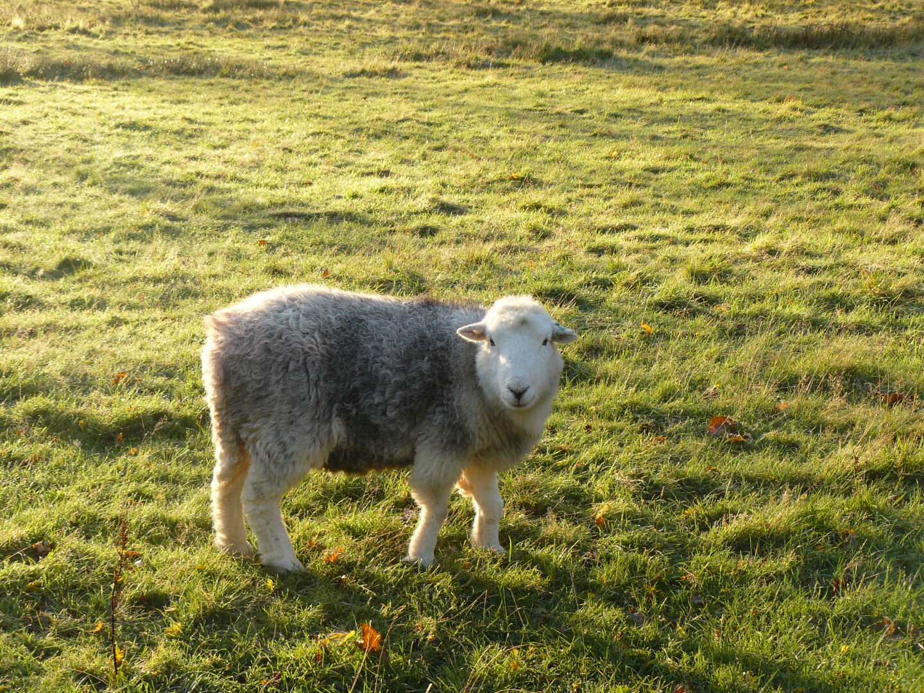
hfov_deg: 26.7
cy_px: 346
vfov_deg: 20.2
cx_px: 462
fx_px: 1949
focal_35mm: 73
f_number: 4
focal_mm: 12.2
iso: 100
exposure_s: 1/125
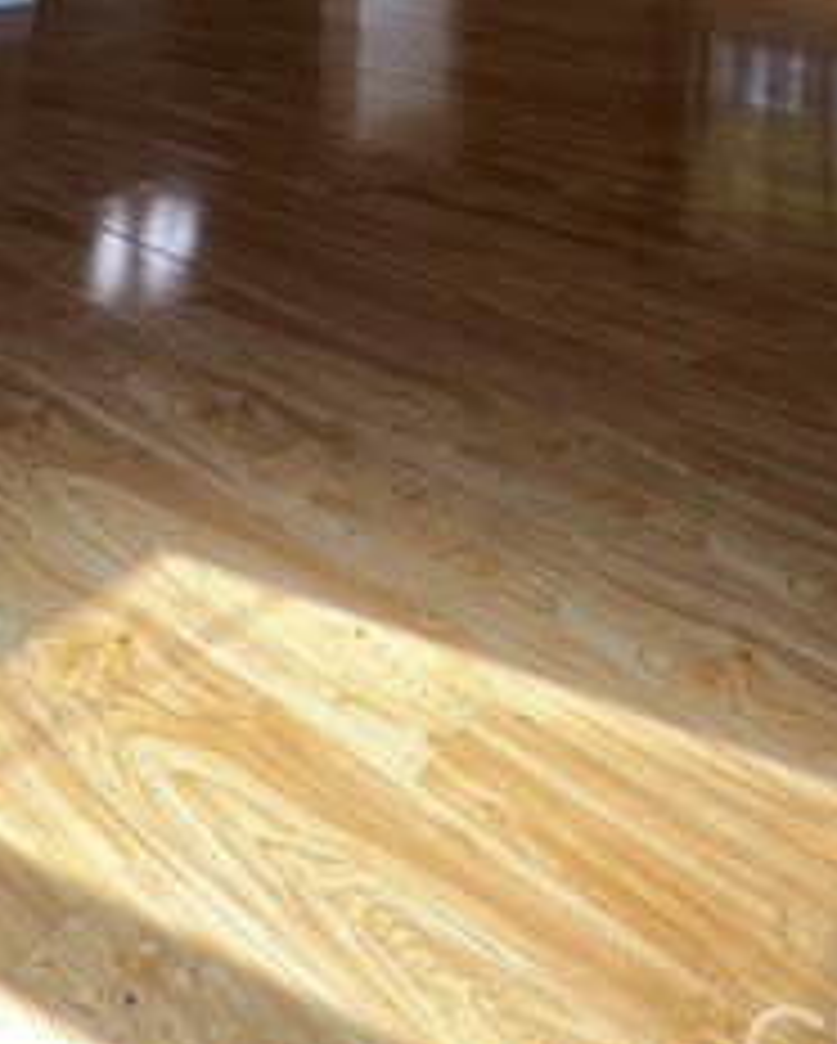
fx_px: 1082
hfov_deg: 41.6
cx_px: 572
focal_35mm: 35
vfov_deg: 34.9
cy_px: -328
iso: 80
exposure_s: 1/120
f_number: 1.8
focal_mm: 1.57
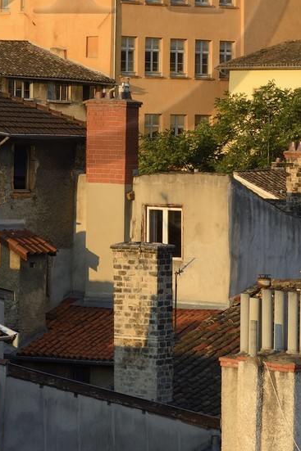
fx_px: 2259
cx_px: 47
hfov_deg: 7.6
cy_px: -86
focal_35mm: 180
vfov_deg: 11.2
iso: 200
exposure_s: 1/160
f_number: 11
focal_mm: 62
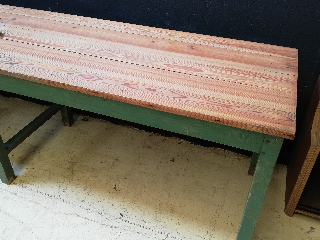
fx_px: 296
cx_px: 160
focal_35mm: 32
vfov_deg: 44.2
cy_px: 120
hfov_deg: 56.8
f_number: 2.2
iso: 160
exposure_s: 1/50
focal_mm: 3.81
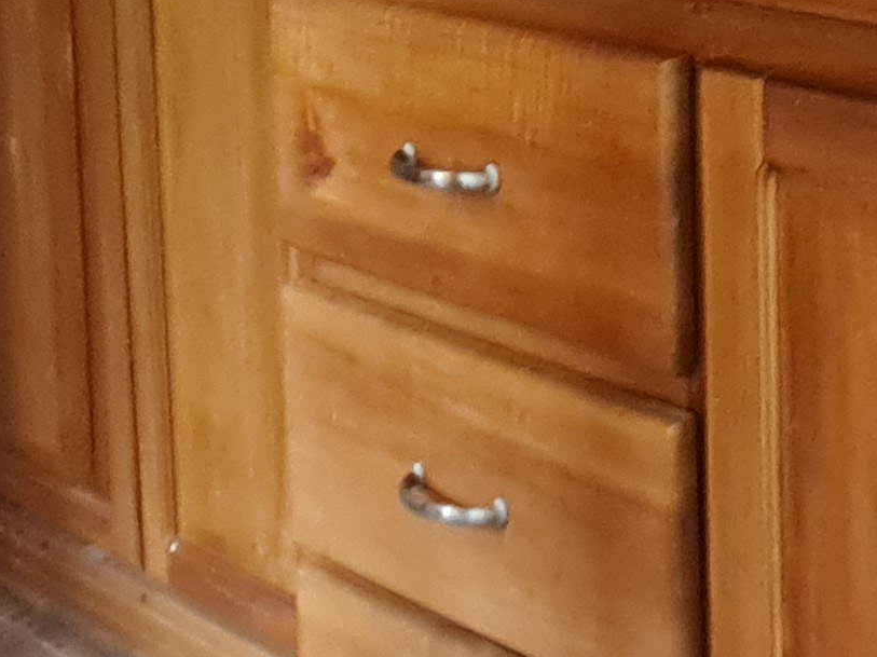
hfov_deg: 25.0
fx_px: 1621
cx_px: 1223
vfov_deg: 21.4
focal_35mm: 64
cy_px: -114
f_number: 2.2
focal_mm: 2.2
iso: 500
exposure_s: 1/30
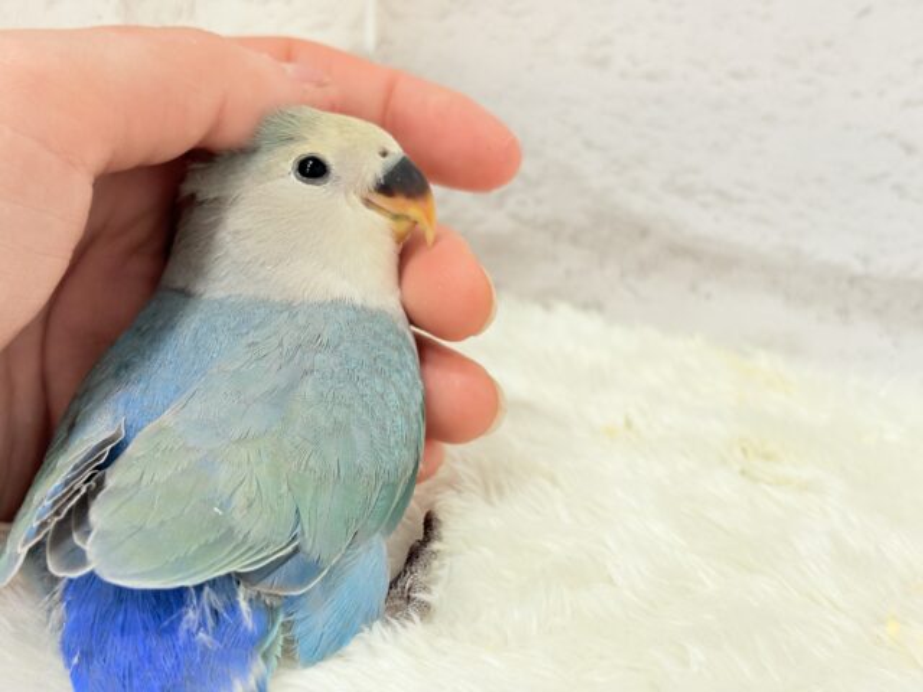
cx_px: 462
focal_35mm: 52
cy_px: 346
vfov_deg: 28.0
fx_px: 1387
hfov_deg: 36.8
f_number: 1.6
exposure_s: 1/50
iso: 64
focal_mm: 5.96
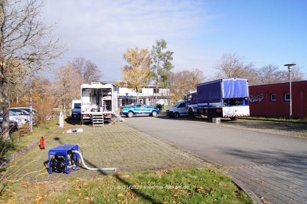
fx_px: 230
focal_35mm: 27
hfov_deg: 67.4
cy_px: 102
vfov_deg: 47.9
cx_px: 154
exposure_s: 1/125
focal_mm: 18
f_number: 10
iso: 100
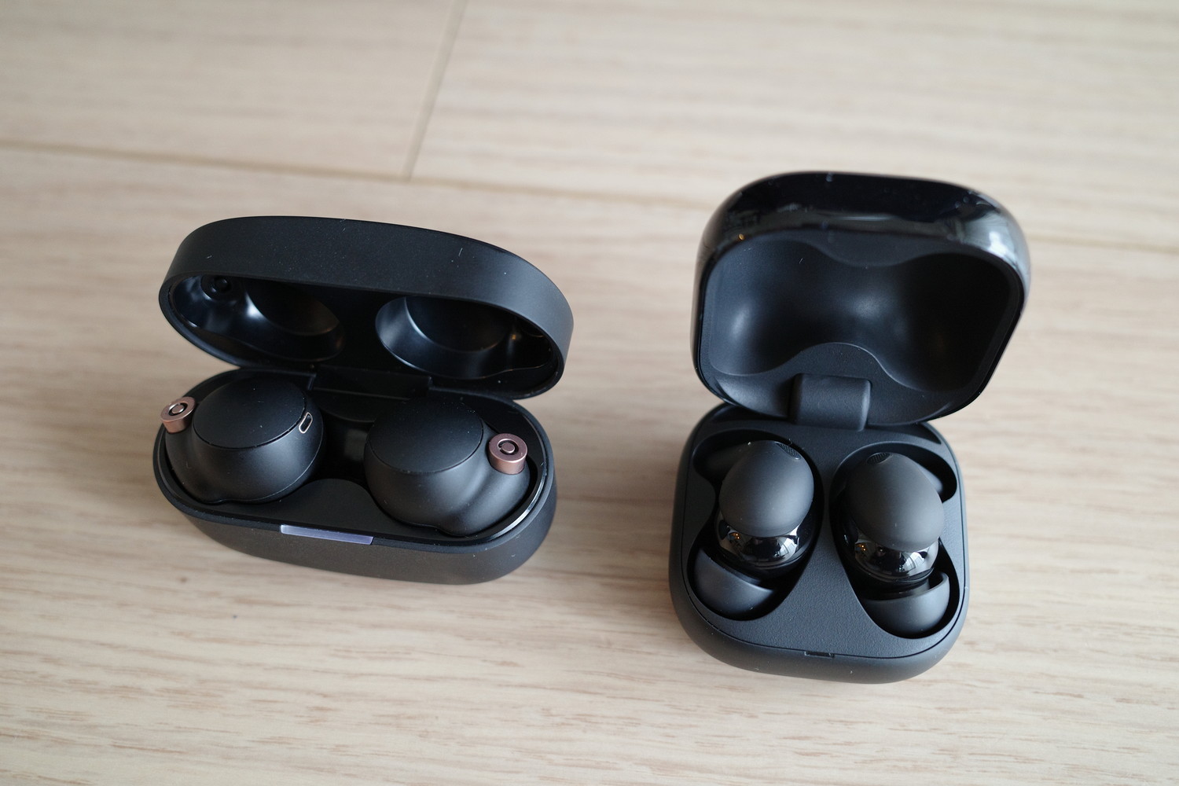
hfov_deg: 65.5
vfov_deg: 46.4
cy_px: 393
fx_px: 917
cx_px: 590
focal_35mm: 28
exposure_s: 1/30
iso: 1000
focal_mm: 18.3
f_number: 2.8
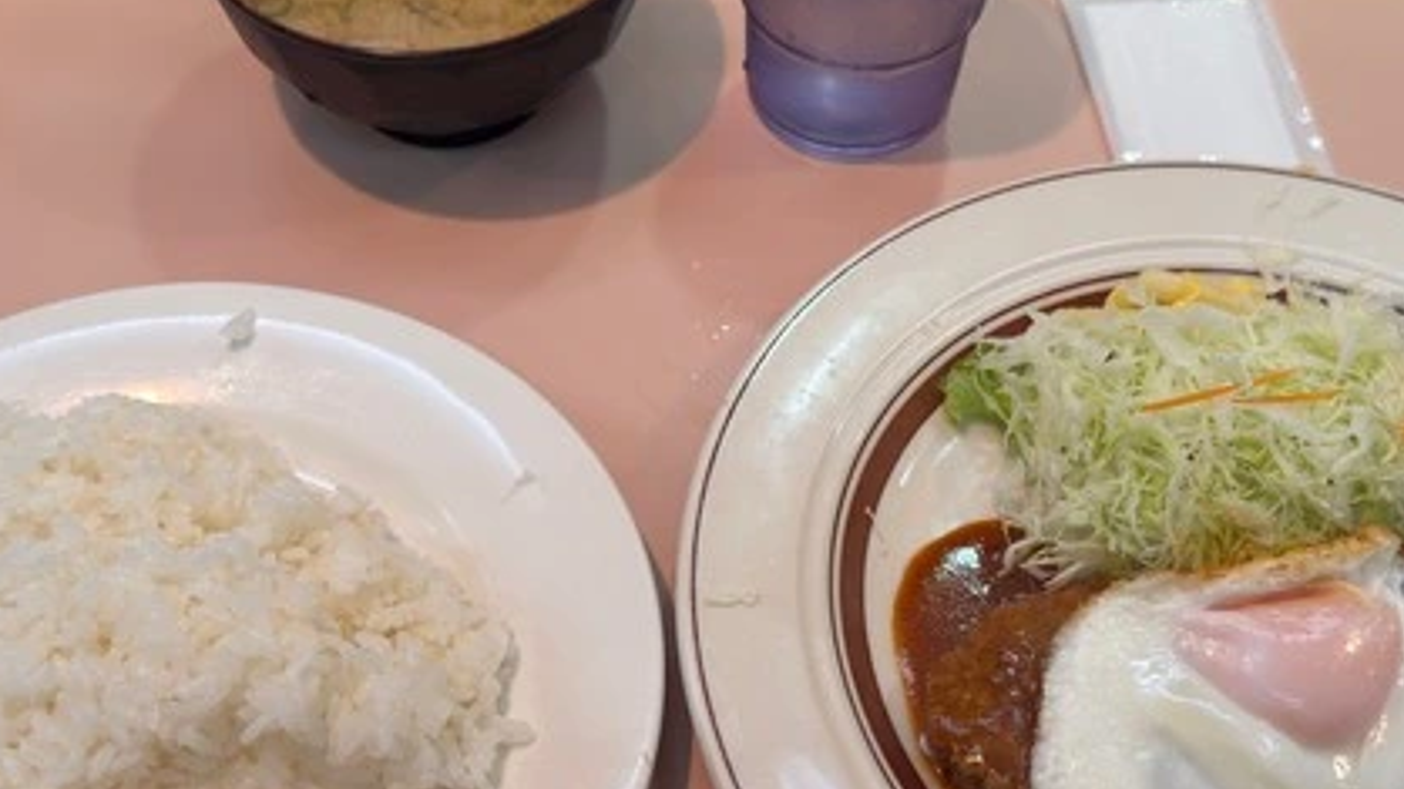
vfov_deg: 26.4
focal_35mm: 45
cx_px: 689
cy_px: 494
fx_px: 1675
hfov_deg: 45.5
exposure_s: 1/60
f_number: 1.78
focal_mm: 6.76
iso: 100
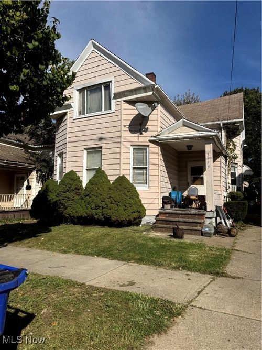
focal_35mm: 24
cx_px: 131
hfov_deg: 56.8
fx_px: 243
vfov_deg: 71.6
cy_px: 175
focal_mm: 6.76
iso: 80
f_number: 1.78
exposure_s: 1/7937
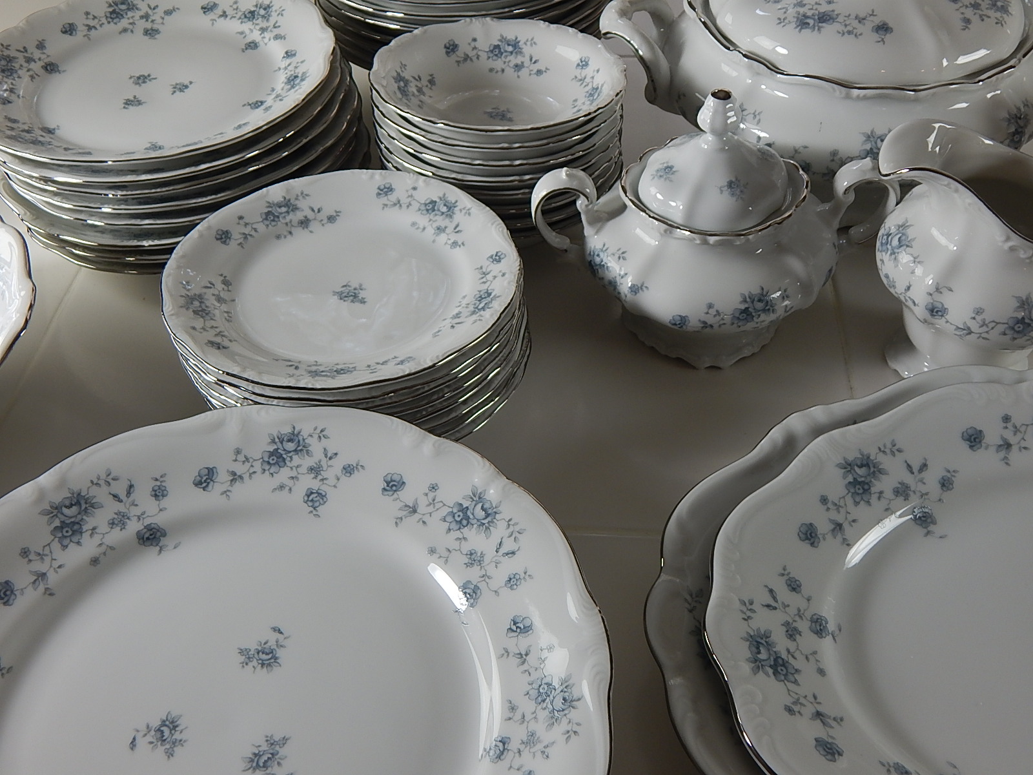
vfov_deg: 37.7
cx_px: 516
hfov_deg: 49.0
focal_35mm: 38
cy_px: 388
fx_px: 1134
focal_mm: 6.8
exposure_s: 1/40
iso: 125
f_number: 3.4
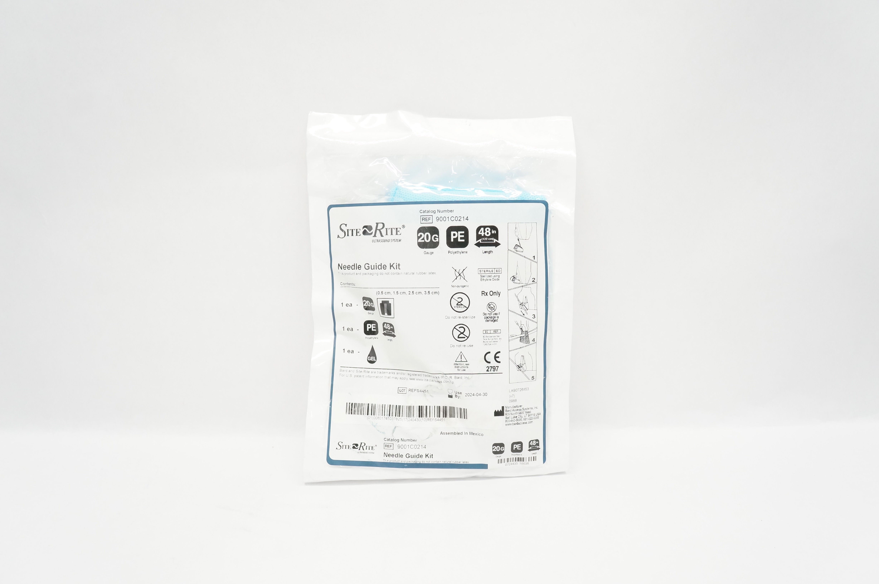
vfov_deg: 45.6
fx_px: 695
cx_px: 440
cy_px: 292
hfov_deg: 64.6
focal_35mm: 28
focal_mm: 19
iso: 800
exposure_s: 1/60
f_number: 6.3
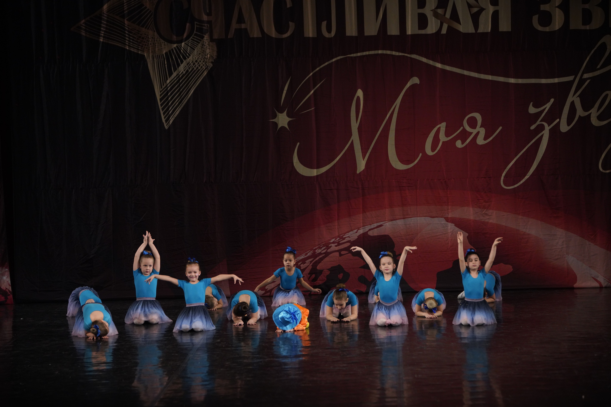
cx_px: 306
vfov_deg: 9.8
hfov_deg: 14.7
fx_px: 2376
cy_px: 204
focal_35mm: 140
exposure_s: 1/400
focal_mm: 140
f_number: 2.8
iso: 2500
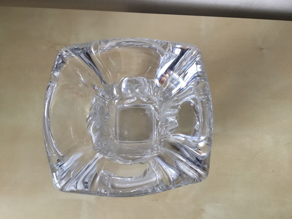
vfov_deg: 45.4
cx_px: 146
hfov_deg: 58.4
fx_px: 261
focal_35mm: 31
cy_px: 110
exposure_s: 1/33
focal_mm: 3.3
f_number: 2.4
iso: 125
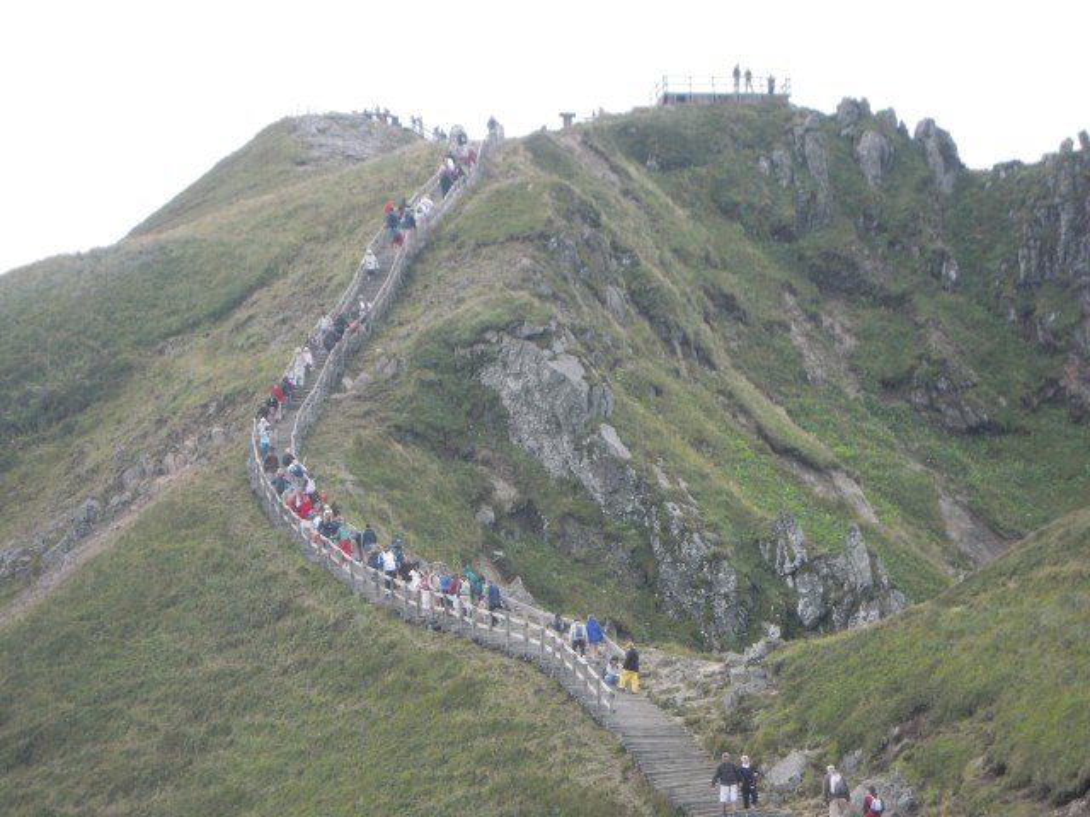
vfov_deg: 13.1
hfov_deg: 17.4
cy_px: 408
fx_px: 3558
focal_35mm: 113
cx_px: 545
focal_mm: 20.3
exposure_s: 1/100
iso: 100
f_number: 5.9
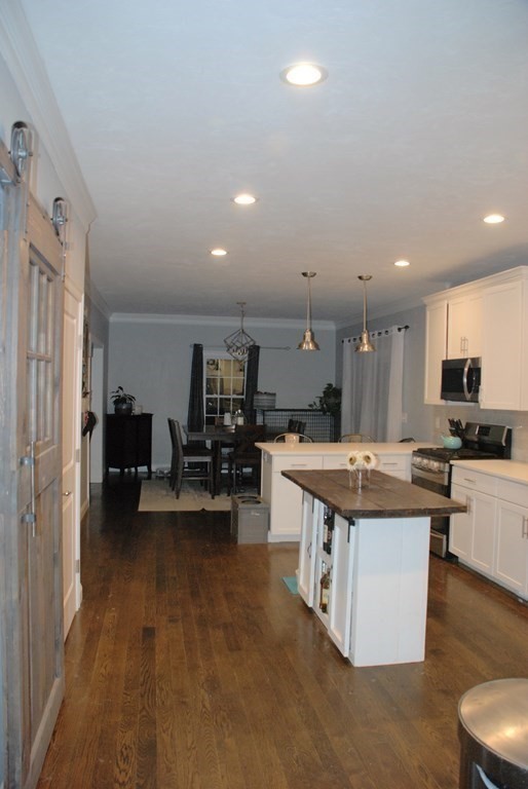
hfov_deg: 43.7
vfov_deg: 61.9
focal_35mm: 30
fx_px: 658
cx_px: 264
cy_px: 394
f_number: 4.5
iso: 640
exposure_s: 1/60
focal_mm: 20
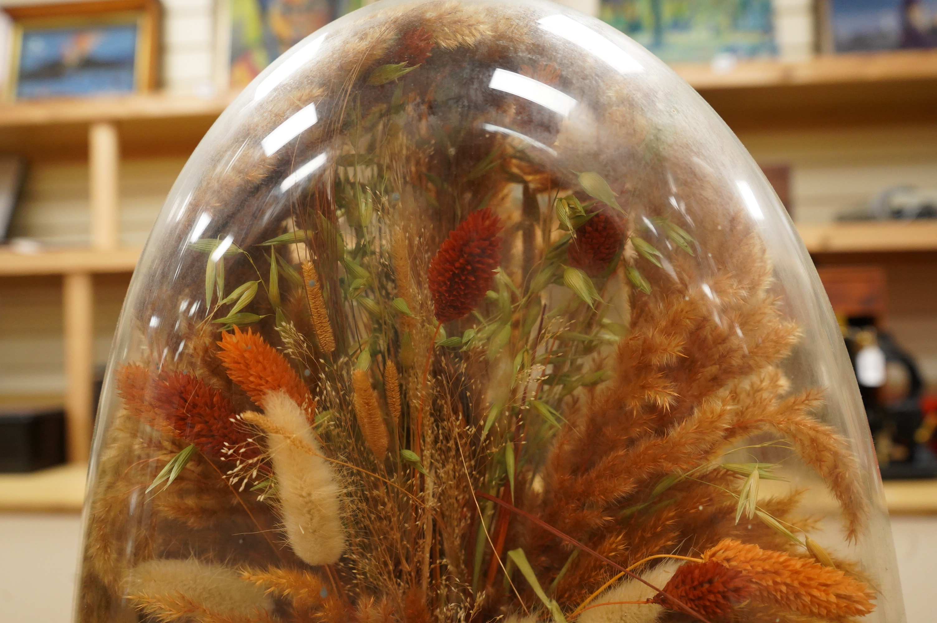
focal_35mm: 28
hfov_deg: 65.5
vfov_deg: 46.3
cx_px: 468
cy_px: 312
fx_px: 728
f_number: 5.6
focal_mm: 28
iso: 4000
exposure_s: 1/160
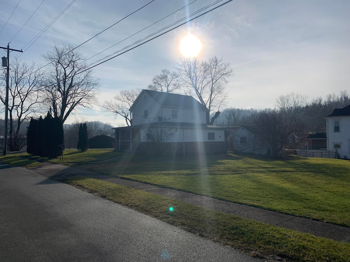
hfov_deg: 67.3
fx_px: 263
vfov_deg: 53.1
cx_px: 175
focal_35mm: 26
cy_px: 131
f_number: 1.8
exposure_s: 1/9524
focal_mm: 4.25
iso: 25
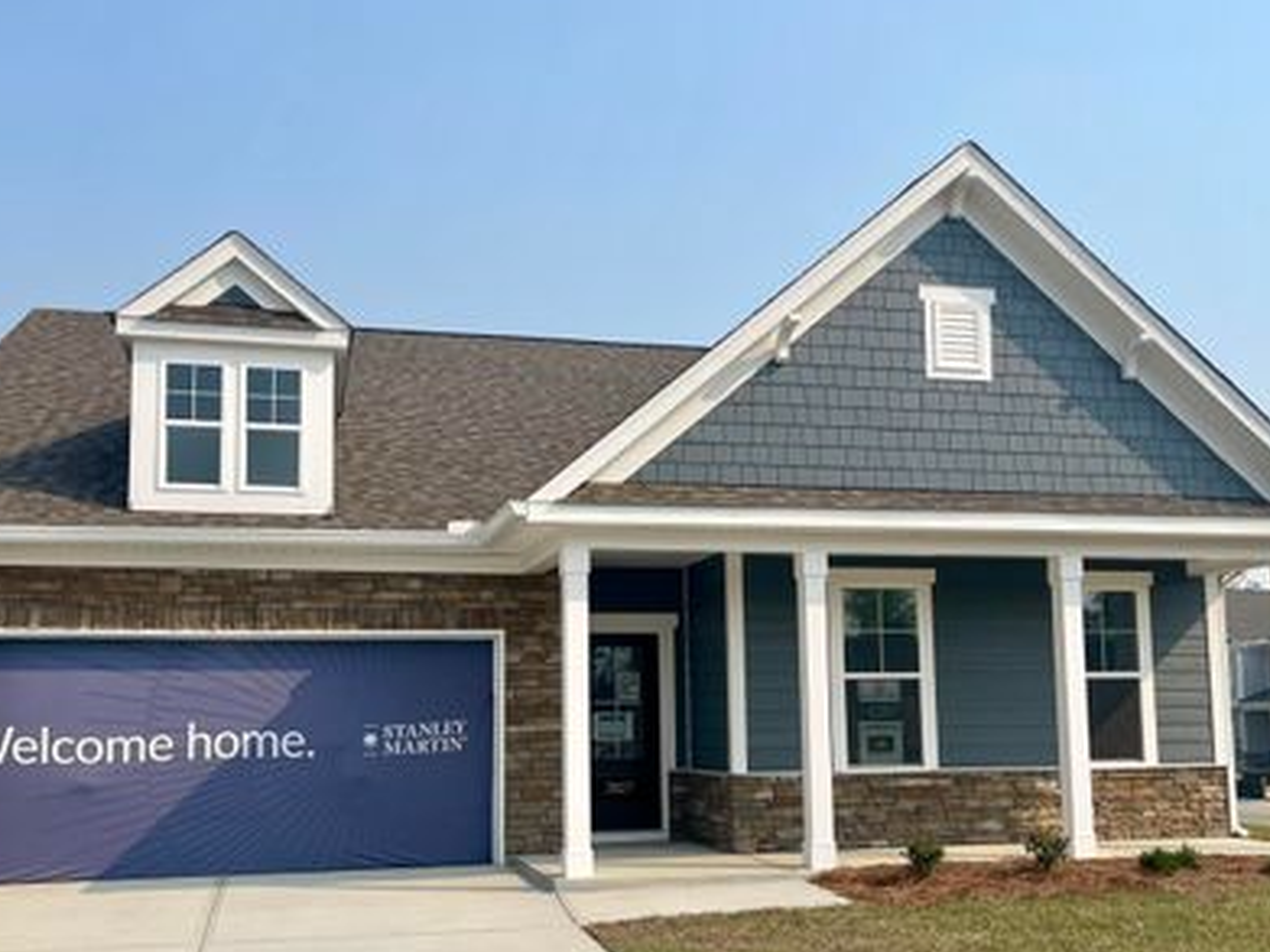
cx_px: 604
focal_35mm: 32
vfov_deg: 43.9
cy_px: 580
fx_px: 1174
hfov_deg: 56.8
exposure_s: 1/4348
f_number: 1.6
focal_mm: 5.1
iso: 32
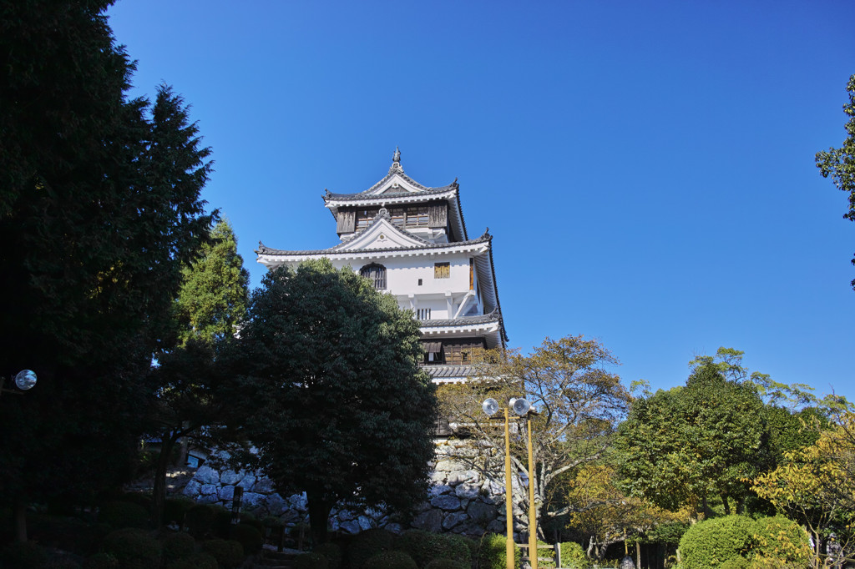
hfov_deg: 65.5
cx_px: 428
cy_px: 284
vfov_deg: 46.4
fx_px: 665
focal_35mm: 28
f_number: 4
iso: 100
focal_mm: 19
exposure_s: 1/640
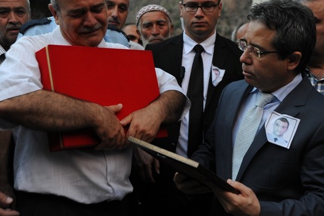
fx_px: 549
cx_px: 173
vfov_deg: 22.2
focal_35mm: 61
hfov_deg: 32.9
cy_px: 84
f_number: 4.5
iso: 1600
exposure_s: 1/100
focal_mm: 48
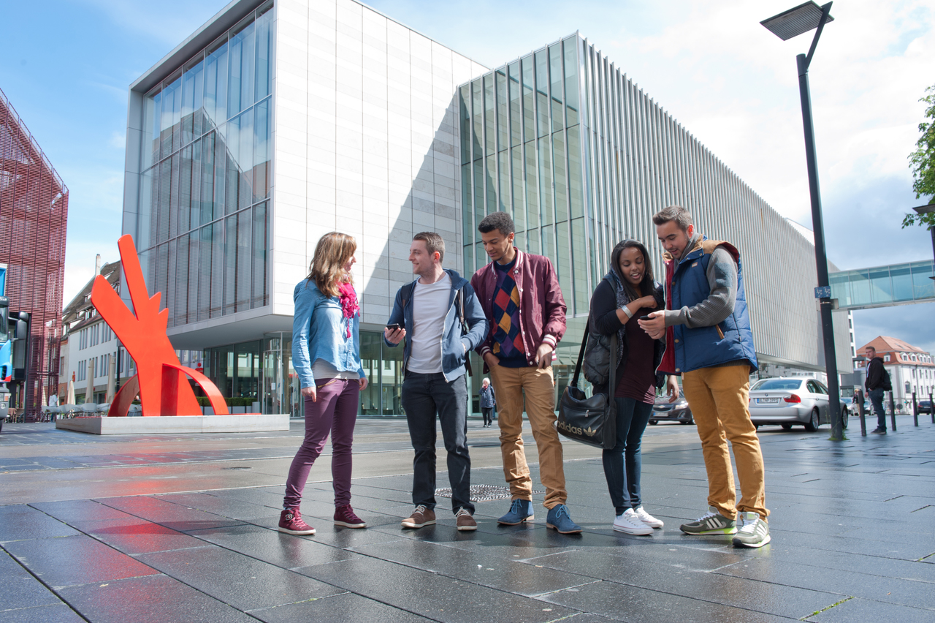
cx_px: 468
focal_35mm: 28
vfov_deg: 46.4
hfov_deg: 65.5
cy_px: 312
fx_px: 727
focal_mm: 28
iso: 200
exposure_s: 1/100
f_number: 10
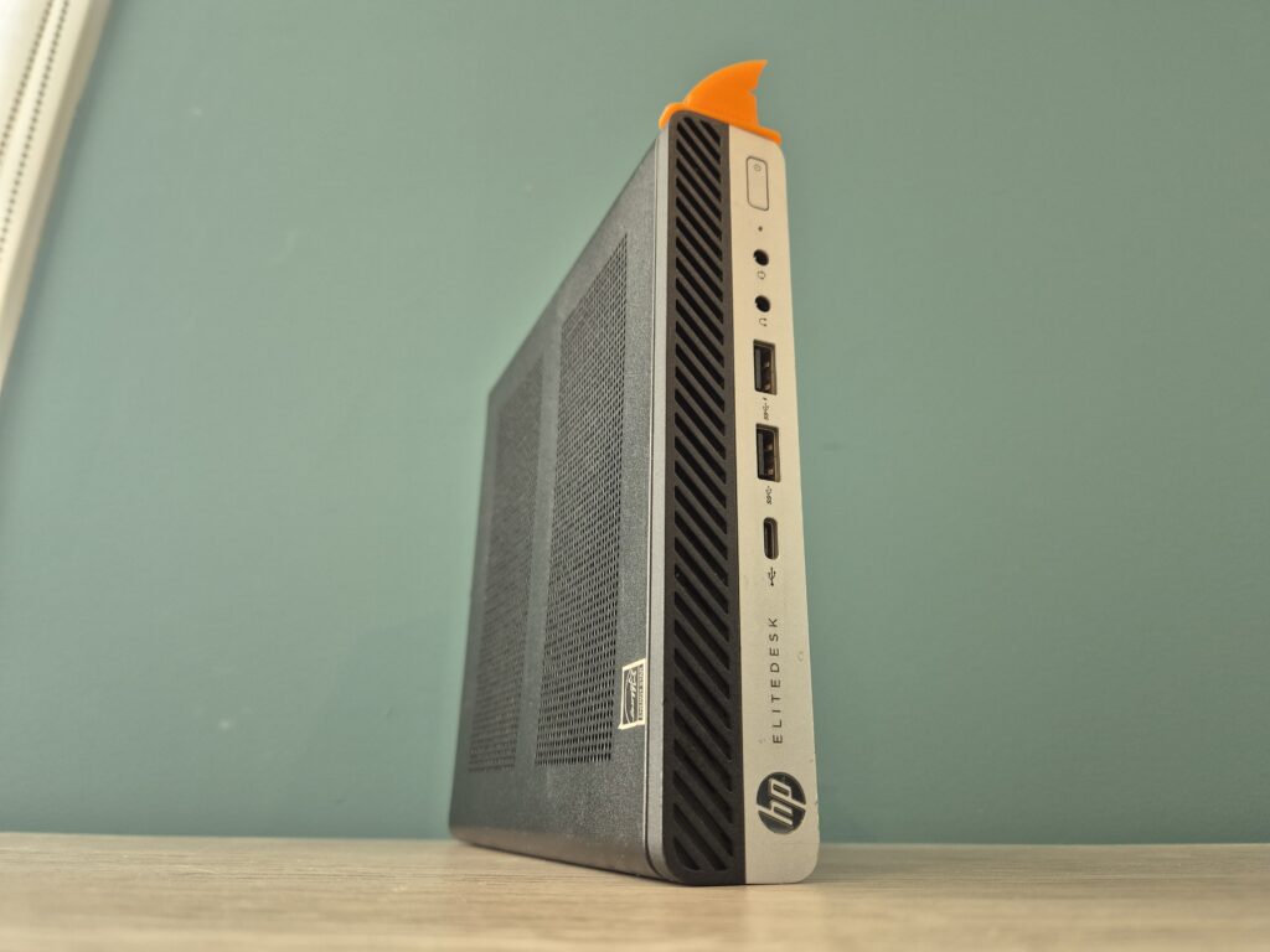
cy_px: 476
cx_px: 635
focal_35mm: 23
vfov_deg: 58.9
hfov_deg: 73.9
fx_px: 844
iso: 200
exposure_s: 1/100
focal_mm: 5.4
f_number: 1.8
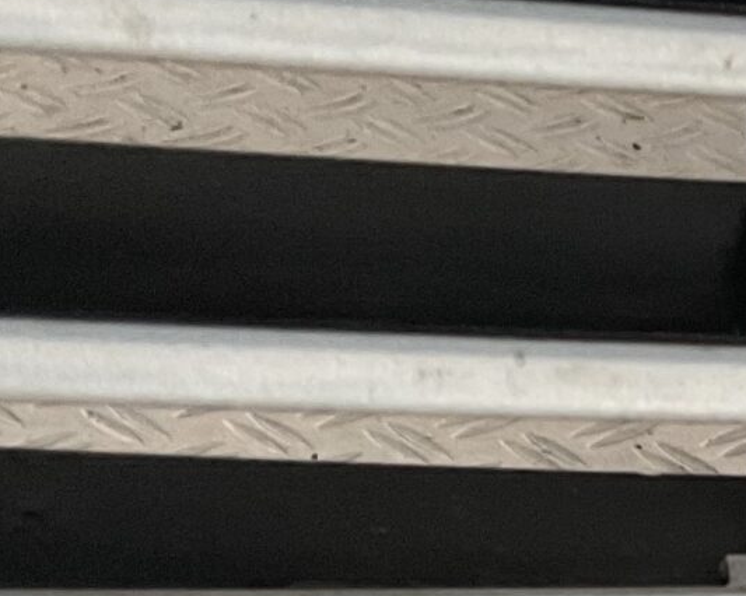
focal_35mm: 136
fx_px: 3002
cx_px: 1320
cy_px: 609
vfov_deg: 11.2
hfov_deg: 12.9
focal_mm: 3
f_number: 1.8
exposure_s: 1/60
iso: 160
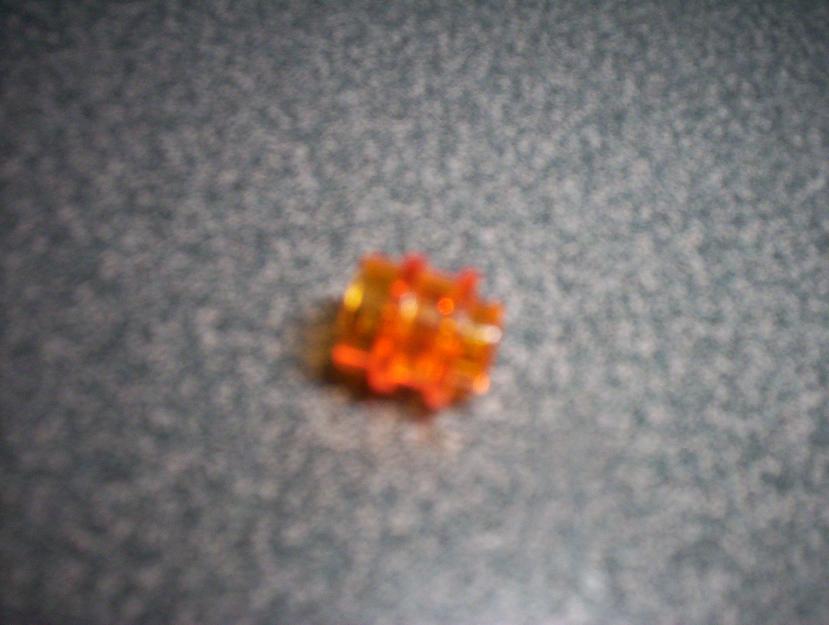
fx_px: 912
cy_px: 312
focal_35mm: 38
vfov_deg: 37.9
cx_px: 414
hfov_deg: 48.9
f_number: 4.5
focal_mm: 4.99
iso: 140
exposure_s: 1/60
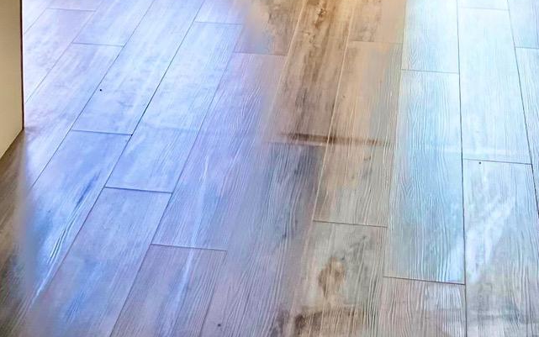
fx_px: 1293
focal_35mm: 88
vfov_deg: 13.2
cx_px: 214
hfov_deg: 23.5
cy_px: -294
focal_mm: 5.7
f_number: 1.5
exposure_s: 1/256
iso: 40
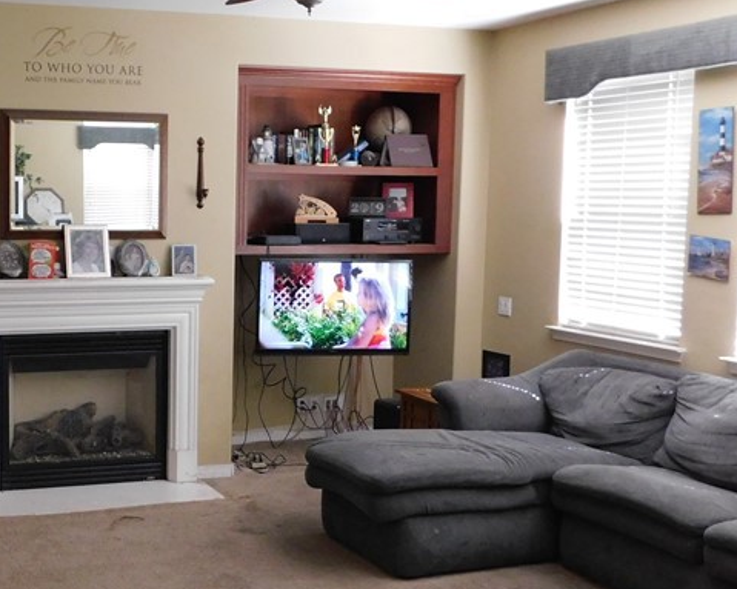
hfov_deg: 36.7
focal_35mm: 48
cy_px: 304
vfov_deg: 31.4
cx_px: 97
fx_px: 1047
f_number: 3
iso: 400
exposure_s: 1/15
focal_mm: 4
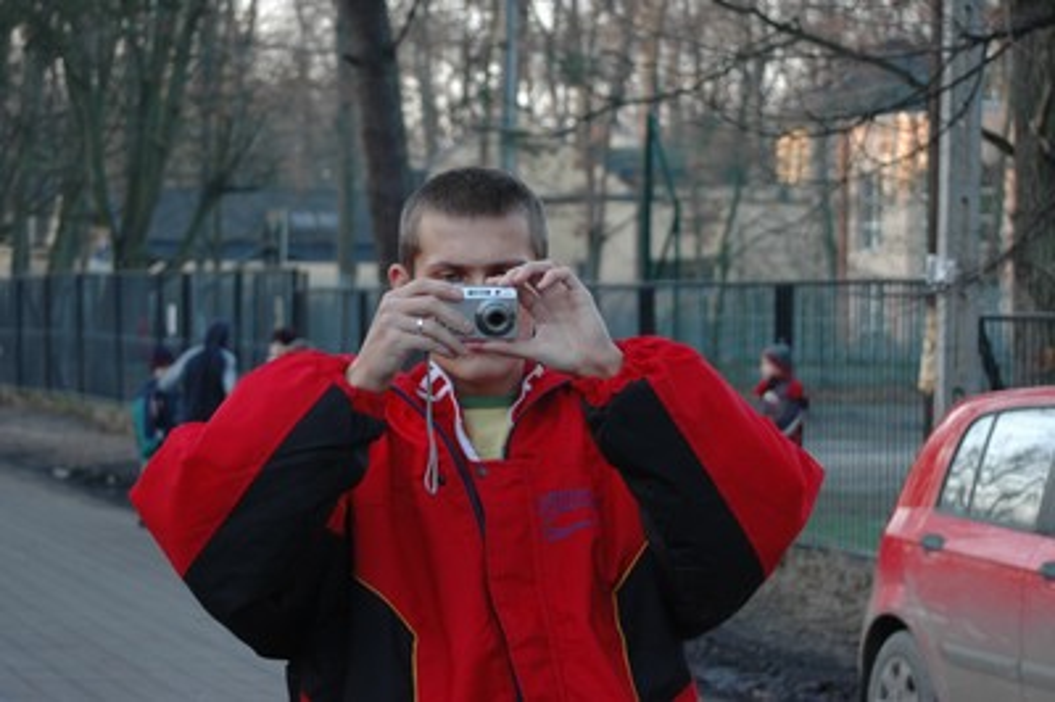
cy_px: 351
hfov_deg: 17.1
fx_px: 3514
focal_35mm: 120
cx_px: 528
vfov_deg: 11.4
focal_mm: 80
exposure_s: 1/60
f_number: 5.6
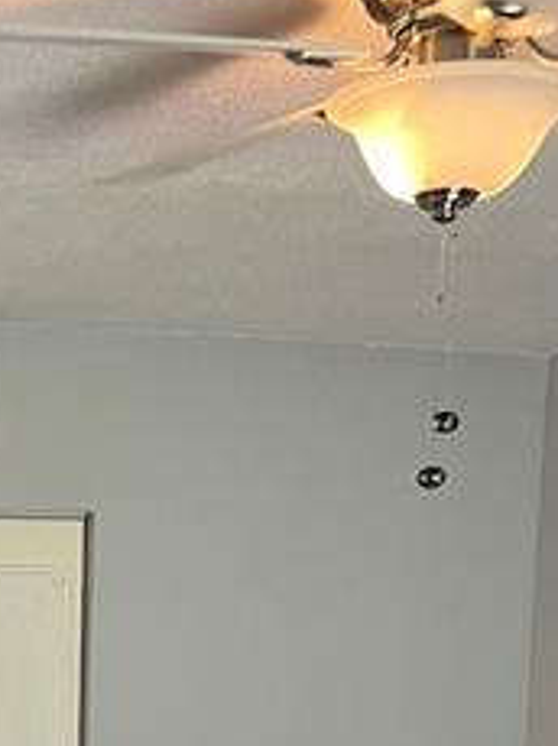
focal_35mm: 87
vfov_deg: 20.1
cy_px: 1044
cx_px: -182
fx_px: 1873
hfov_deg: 16.0
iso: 160
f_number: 1.5
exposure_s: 1/60
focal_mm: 5.7
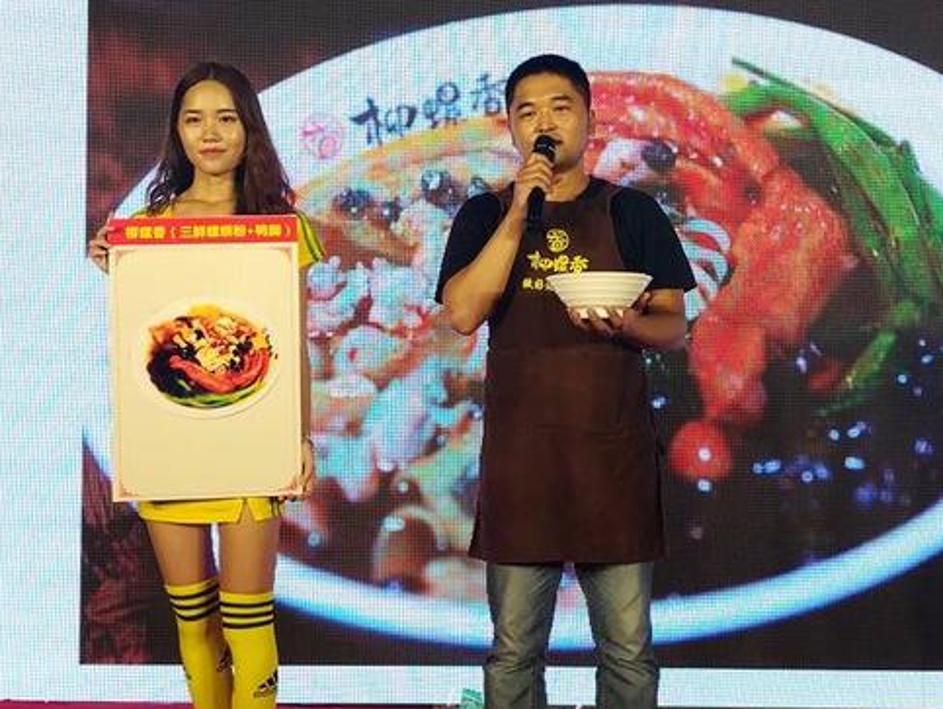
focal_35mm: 58
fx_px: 1581
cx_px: 512
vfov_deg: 25.2
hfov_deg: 33.2
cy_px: 309
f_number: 2.2
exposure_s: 1/100
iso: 50
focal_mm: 3.83
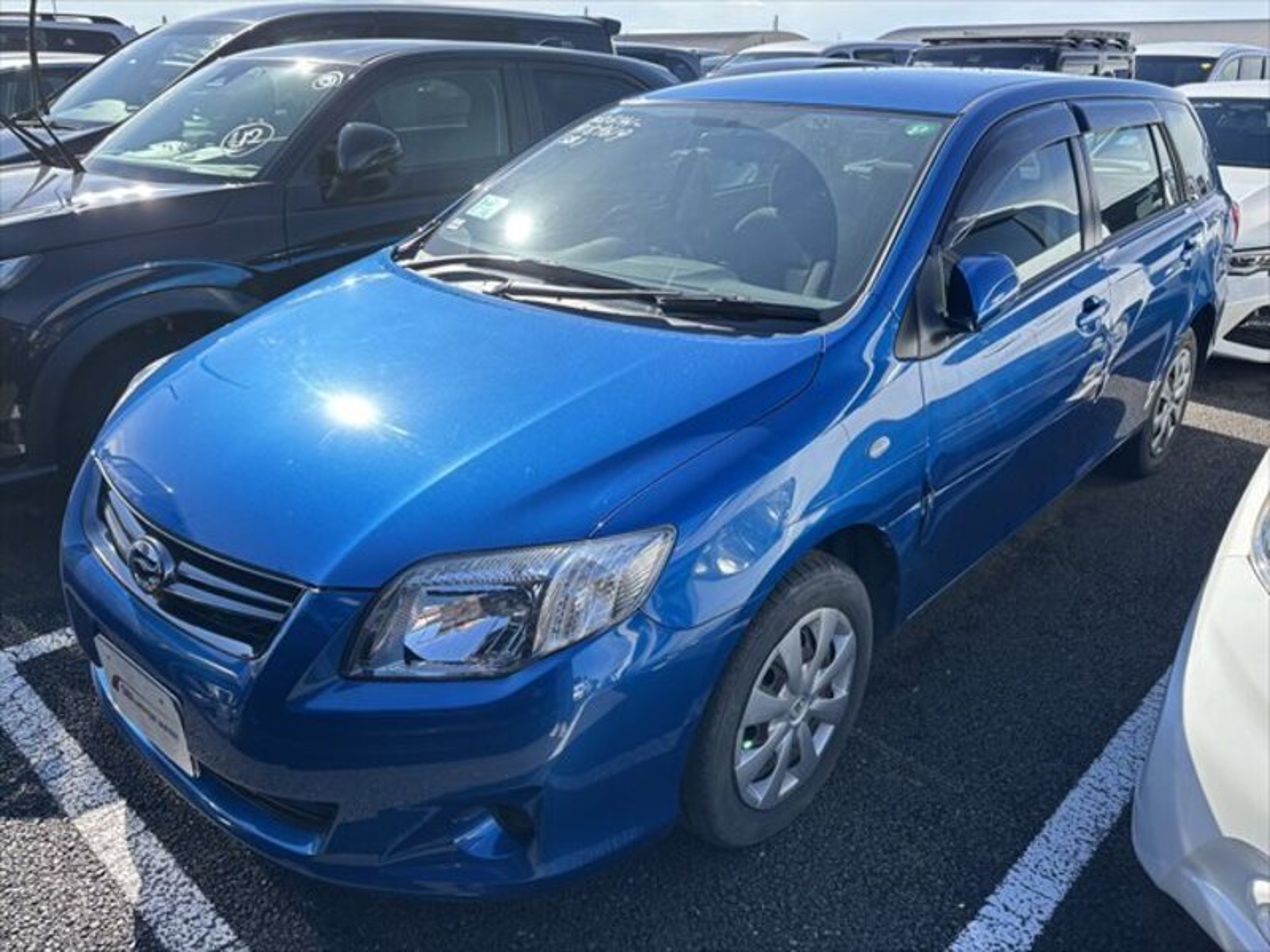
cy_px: 476
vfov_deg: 53.1
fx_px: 954
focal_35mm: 26
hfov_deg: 67.3
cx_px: 635
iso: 50
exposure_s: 1/1205
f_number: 1.6
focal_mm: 5.96
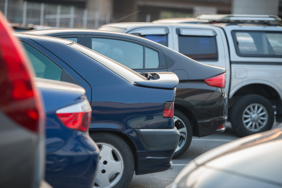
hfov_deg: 15.2
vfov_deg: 10.2
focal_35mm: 135
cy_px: 94
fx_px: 1058
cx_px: 141
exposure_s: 1/250
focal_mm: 135
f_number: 2.8
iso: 250
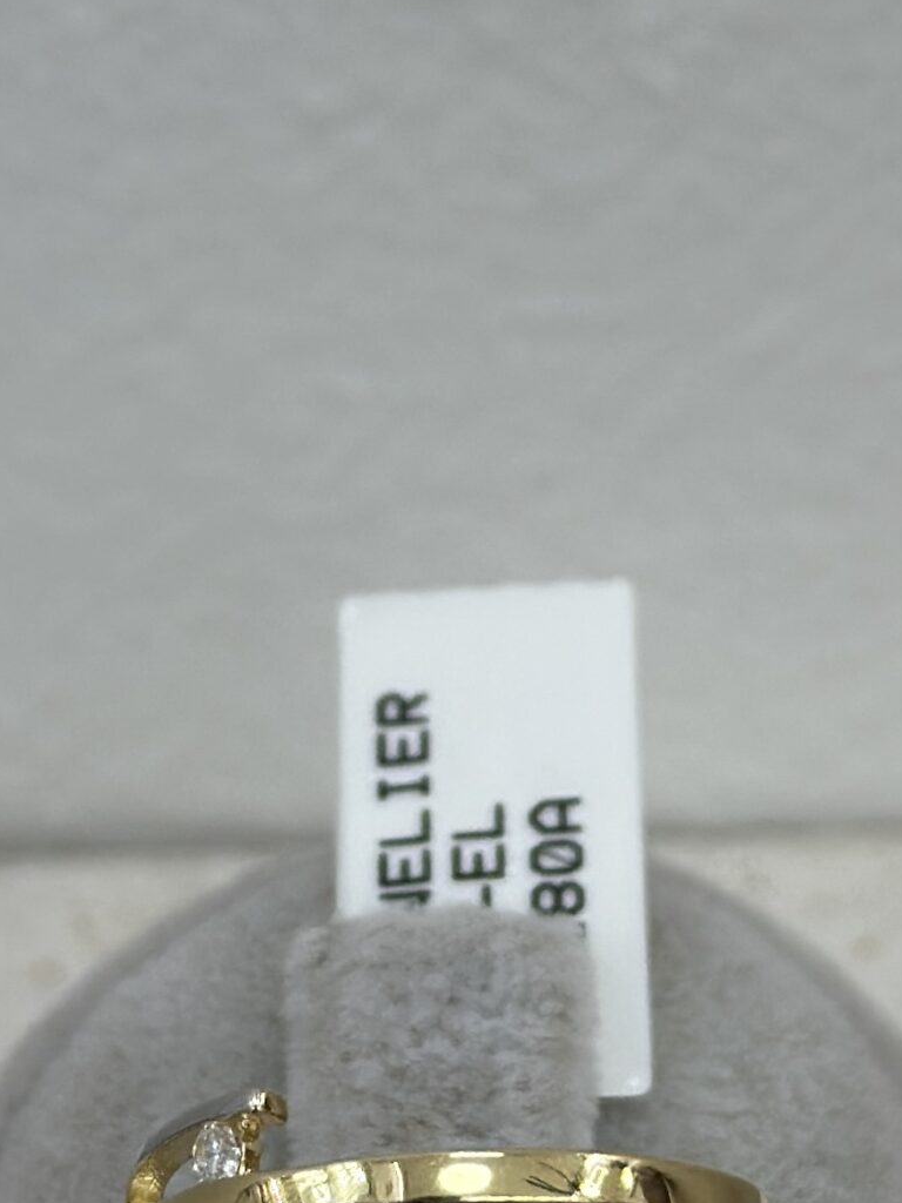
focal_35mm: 120
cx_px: 430
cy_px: 1282
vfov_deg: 16.0
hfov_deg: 12.3
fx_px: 4169
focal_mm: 6.86
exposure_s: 1/521
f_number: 1.78
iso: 80
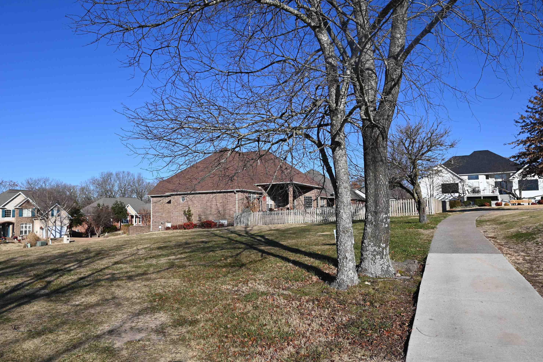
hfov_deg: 70.4
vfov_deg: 50.4
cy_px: 186
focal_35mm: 26
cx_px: 265
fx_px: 385
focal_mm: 24.5
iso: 100
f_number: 7.1
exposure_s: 1/400
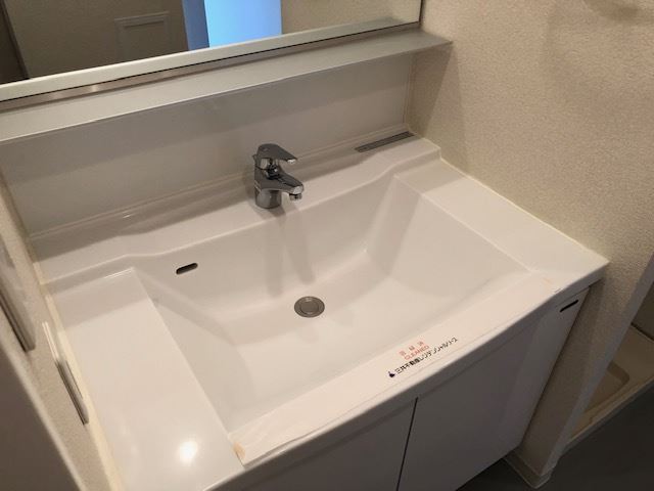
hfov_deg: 63.4
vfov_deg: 49.7
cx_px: 327
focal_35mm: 28
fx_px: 529
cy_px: 246
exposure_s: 1/25
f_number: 1.8
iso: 32
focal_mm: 3.99
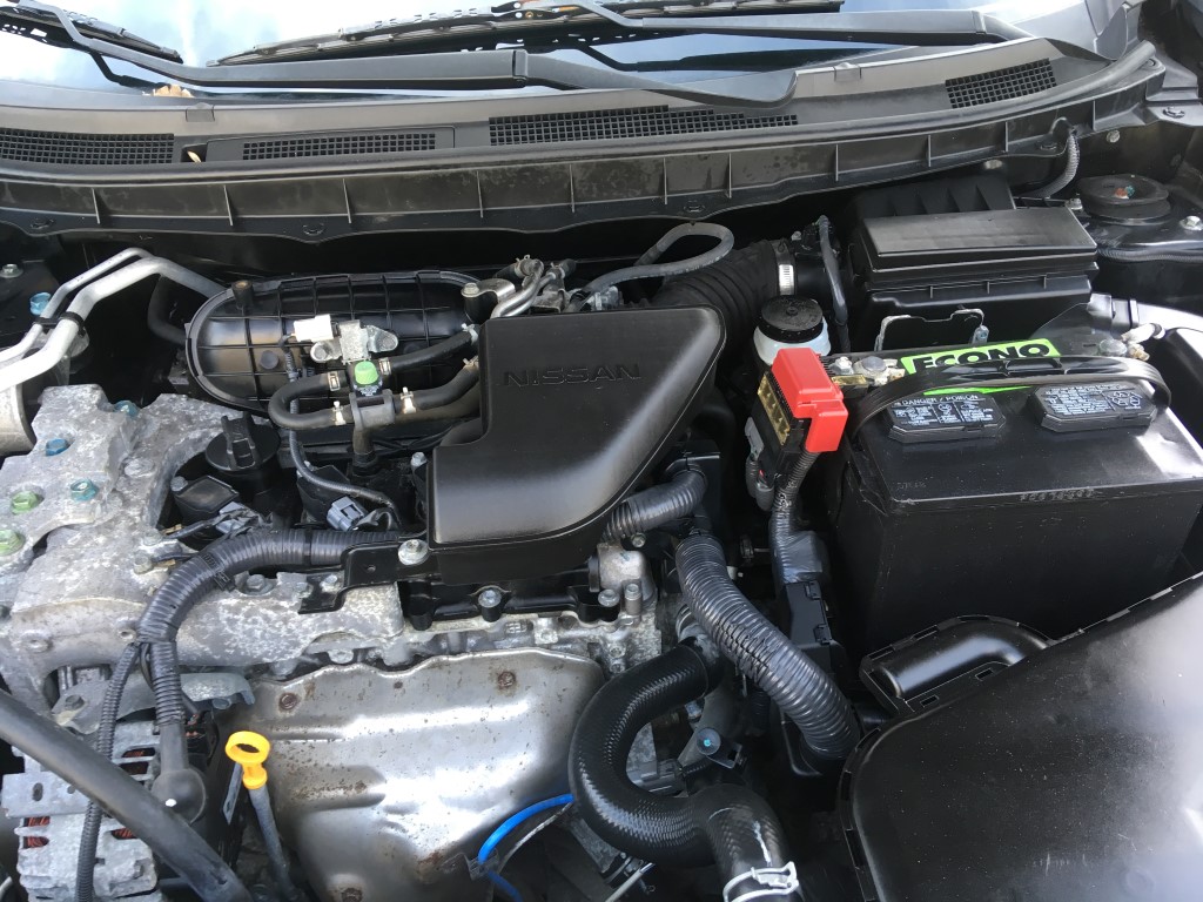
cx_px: 602
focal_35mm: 29
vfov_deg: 48.2
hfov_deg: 61.7
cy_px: 451
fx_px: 1008
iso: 25
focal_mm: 4.15
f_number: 2.2
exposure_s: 1/40
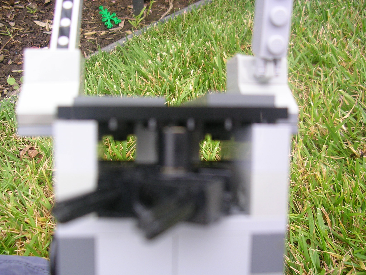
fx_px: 402
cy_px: 138
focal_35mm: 38
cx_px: 183
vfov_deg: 37.7
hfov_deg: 49.0
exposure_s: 1/84.6
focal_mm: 5.8
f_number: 2.8
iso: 50
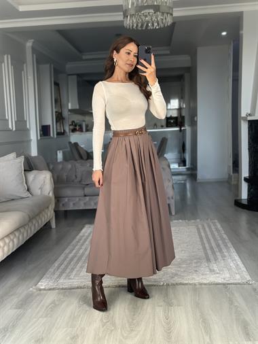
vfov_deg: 39.6
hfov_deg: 30.3
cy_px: 172
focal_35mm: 48
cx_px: 129
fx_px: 477
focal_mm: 6.86
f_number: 1.78
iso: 125
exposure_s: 1/97
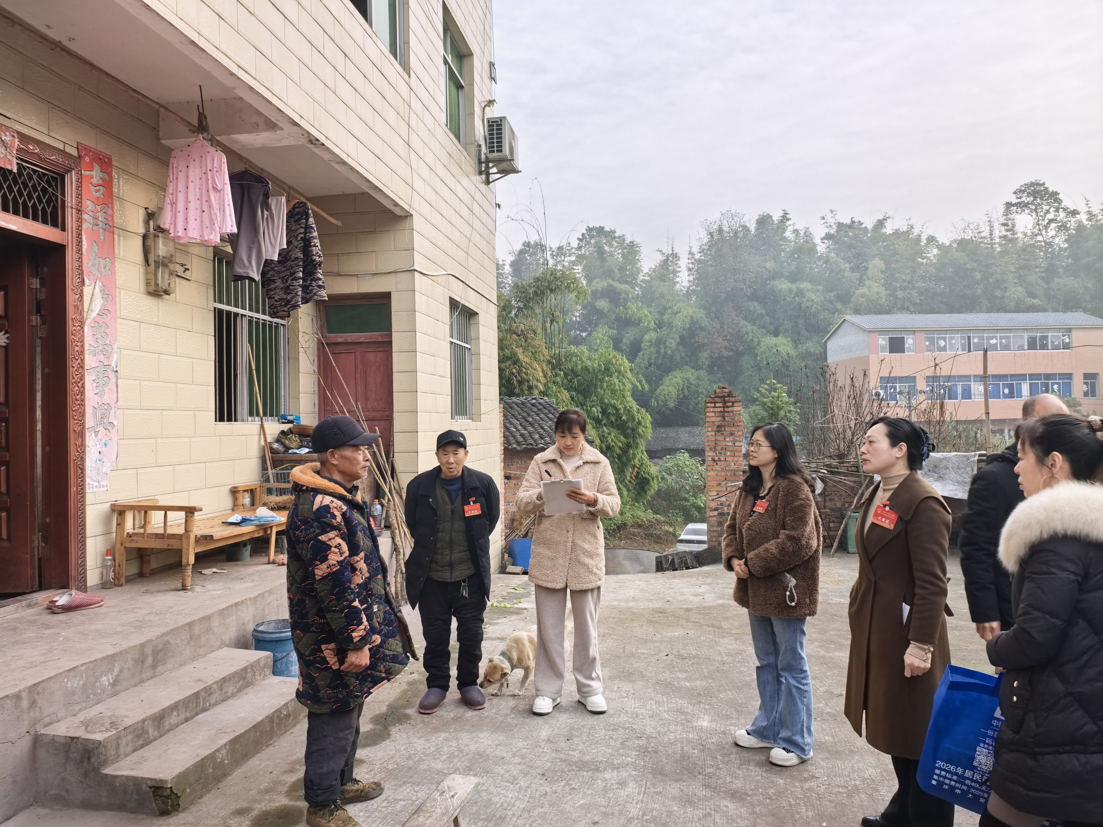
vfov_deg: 56.8
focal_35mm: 24
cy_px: 414
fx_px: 765
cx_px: 552
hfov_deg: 71.6
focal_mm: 5.75
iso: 50
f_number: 4
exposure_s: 1/100
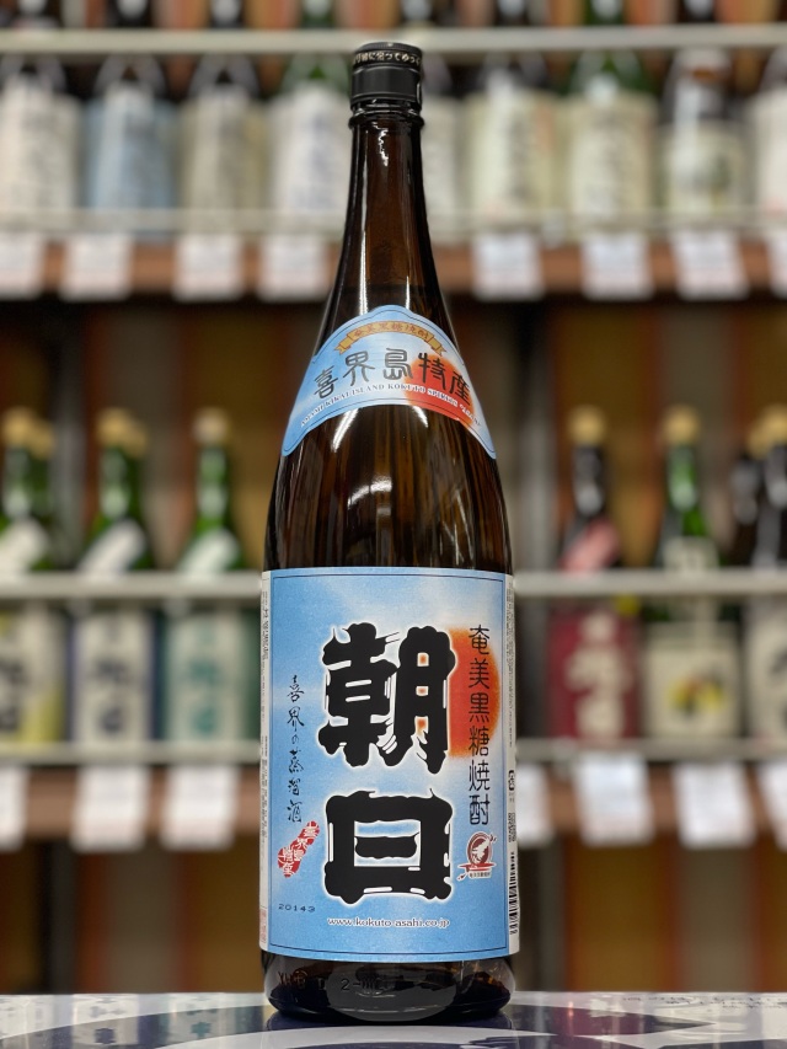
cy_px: 524
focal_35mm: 64
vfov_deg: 30.3
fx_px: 1940
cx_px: 394
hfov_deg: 22.9
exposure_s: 1/33
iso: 125
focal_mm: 7.5
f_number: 2.2
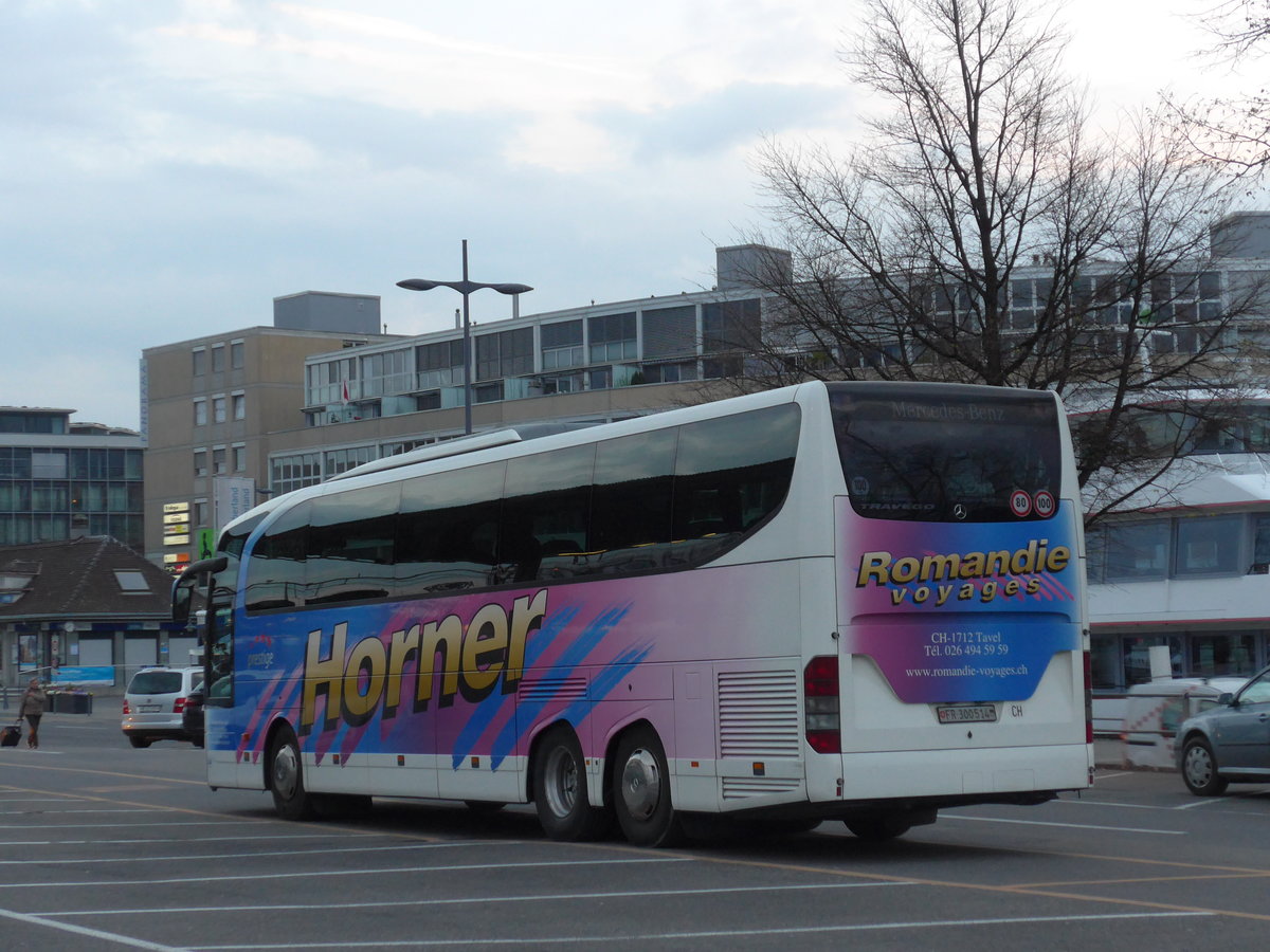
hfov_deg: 26.3
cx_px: 635
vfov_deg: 19.9
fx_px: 2715
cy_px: 476
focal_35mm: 74
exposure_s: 1/60
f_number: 4.2
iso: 400
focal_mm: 15
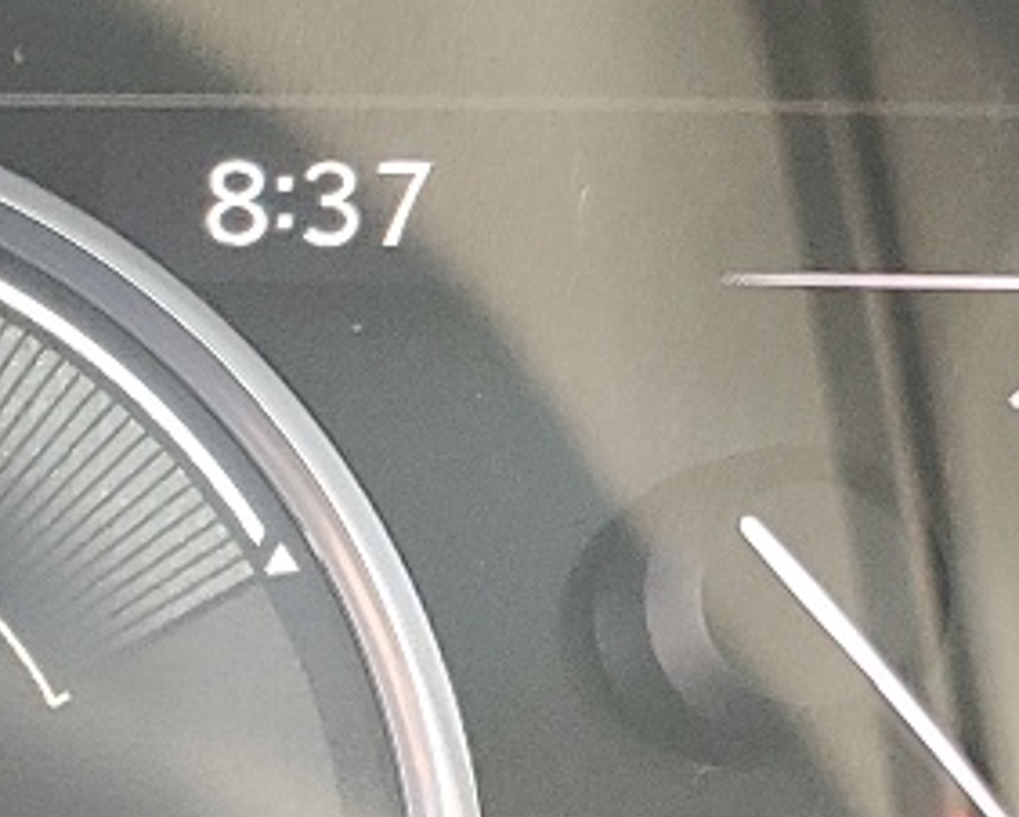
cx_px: -553
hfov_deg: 12.6
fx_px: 4346
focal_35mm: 144
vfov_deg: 10.6
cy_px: 907
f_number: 1.5
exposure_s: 1/60.2
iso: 112
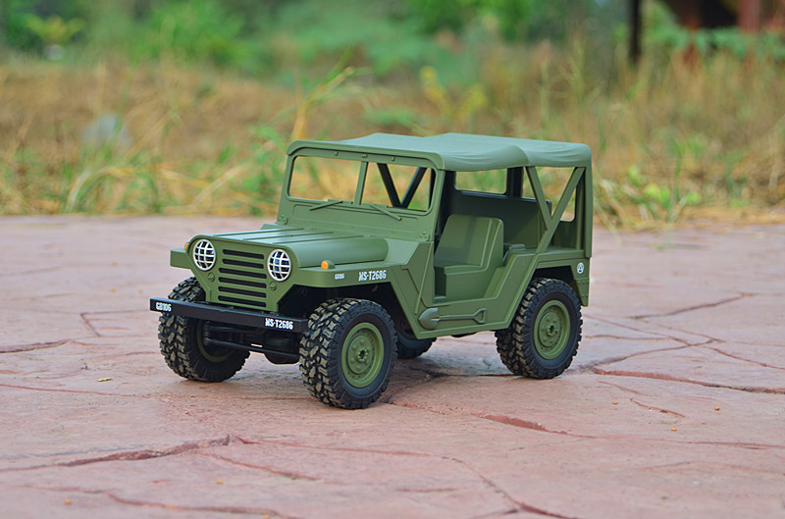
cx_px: 392
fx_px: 2610
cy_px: 260
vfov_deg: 11.4
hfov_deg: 17.1
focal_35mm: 120
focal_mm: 80
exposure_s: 1/125
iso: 100
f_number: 5.6
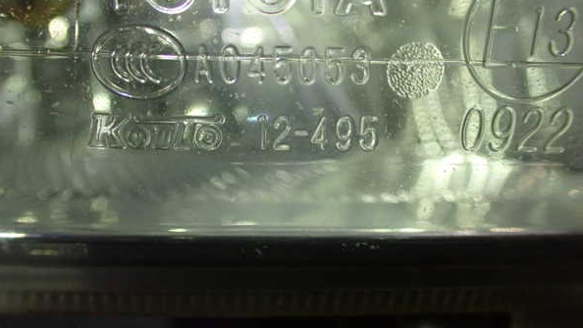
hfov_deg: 59.5
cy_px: 148
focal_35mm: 33
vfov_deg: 35.6
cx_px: 290
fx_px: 510
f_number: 2.3
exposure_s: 1/80
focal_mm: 5.4
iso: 800
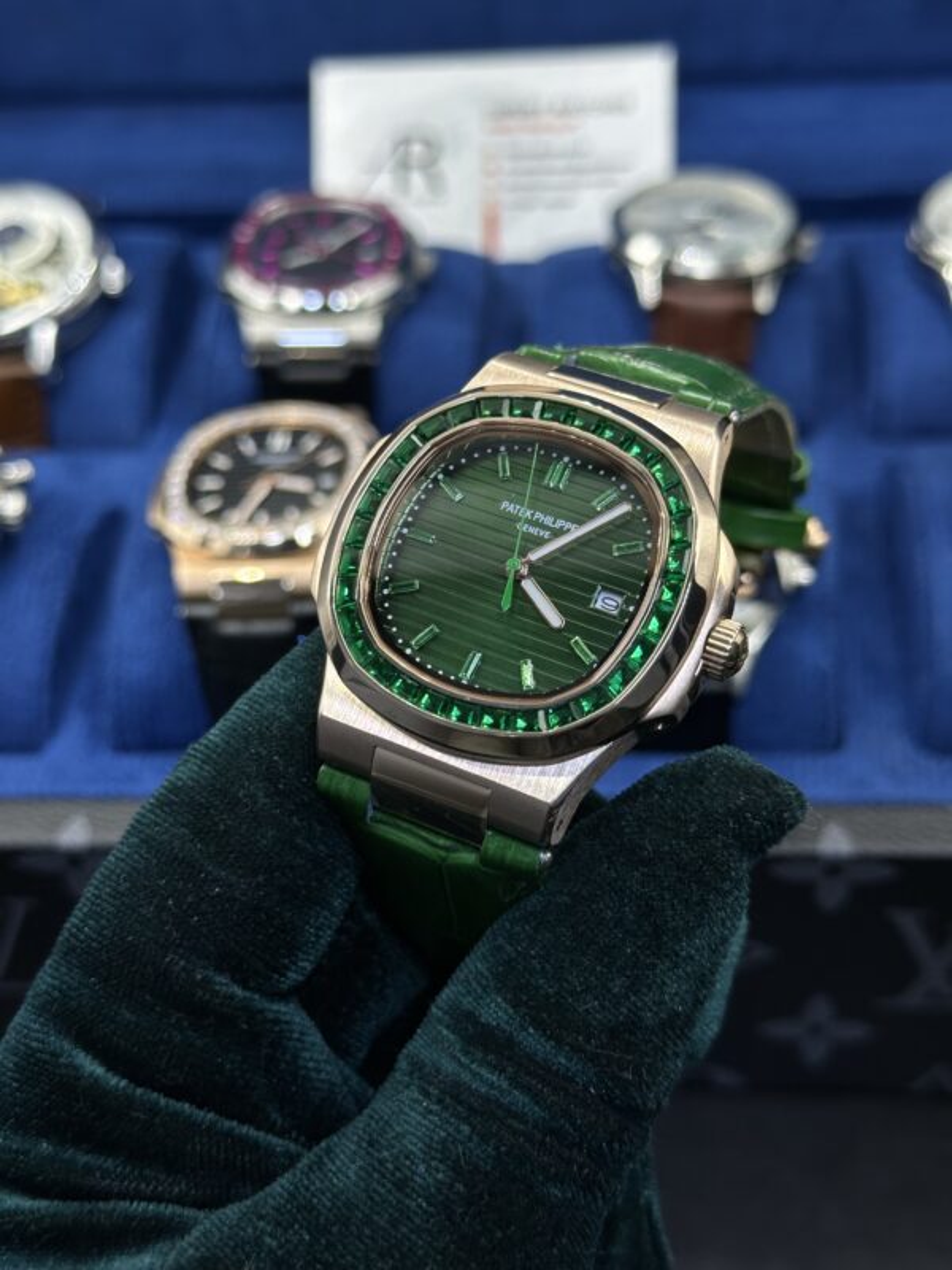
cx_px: 476
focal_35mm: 48
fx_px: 1760
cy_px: 635
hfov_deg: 30.3
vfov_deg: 39.7
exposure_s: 1/464
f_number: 1.78
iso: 64
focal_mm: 6.86
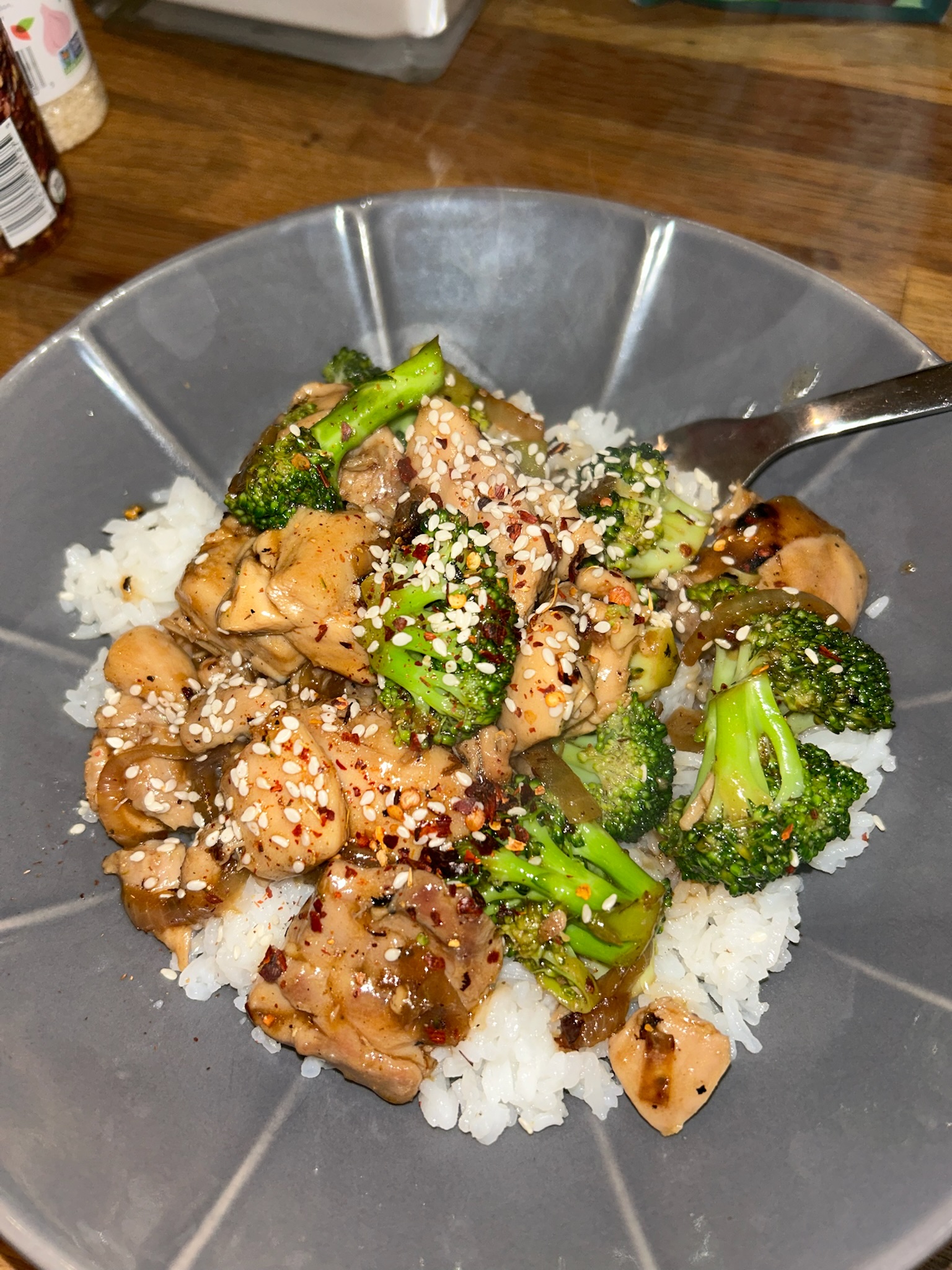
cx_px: 476
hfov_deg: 53.1
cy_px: 635
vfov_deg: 67.3
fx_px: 953
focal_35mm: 26
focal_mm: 5.7
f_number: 1.5
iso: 32
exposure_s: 1/61
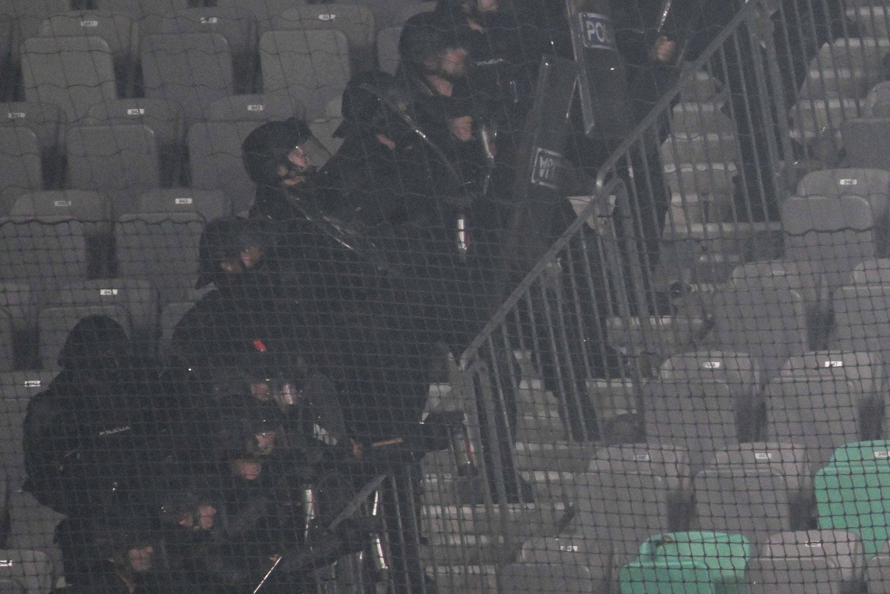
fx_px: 35426
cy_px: 260
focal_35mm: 1433
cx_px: 1050
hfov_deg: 1.4
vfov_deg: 1.0
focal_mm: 600
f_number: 6.3
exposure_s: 1/320
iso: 2500
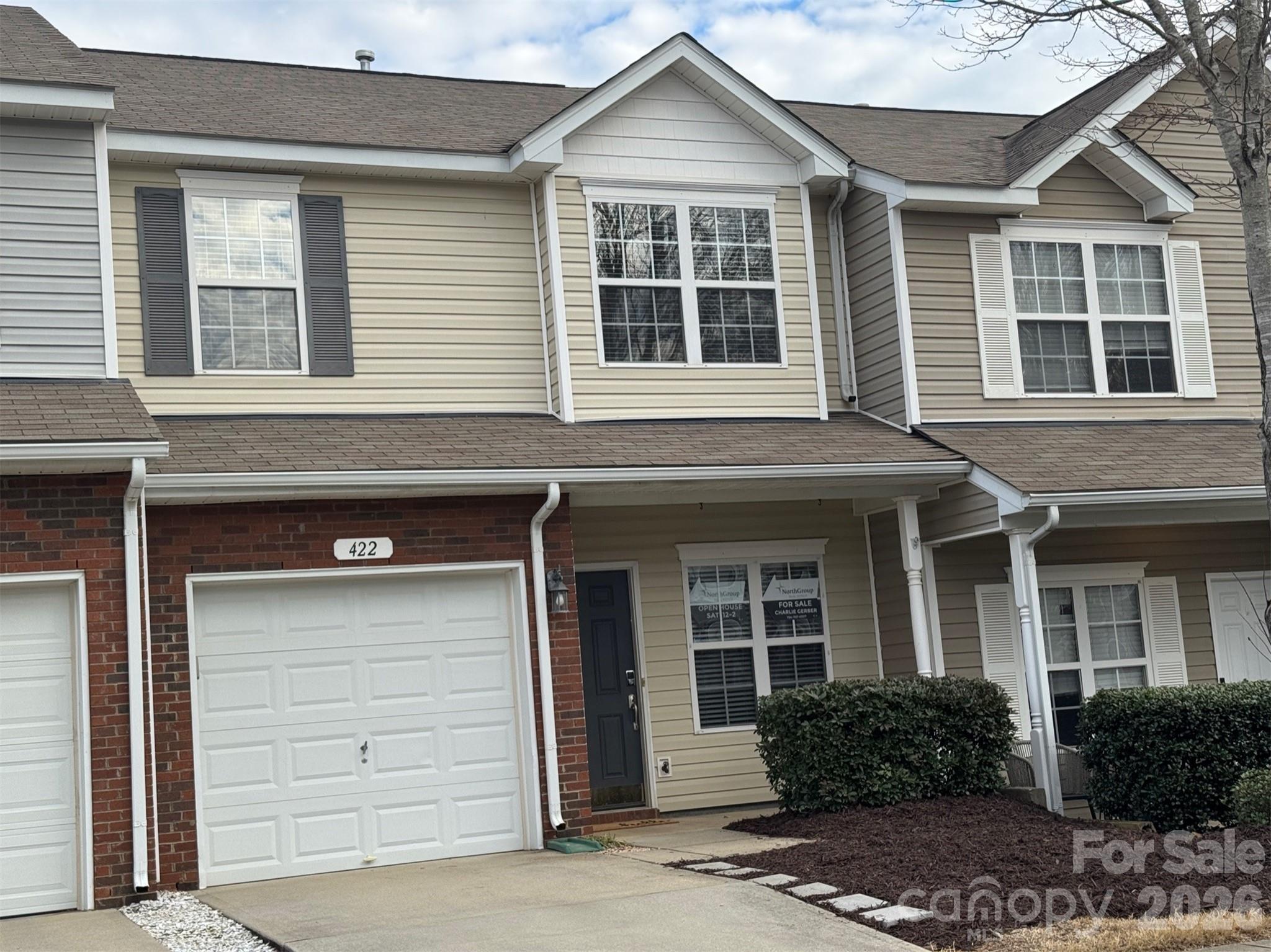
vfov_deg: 30.3
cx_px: 636
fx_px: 1762
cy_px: 476
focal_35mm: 48
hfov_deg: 39.7
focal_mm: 6.76
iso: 64
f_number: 1.78
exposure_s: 1/1339
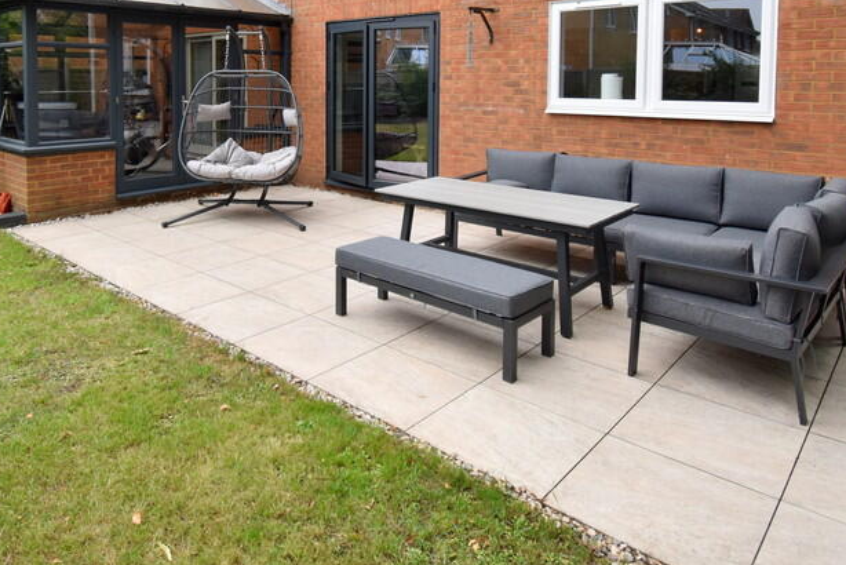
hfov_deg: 70.1
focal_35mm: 25
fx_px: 588
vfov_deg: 48.4
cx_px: 309
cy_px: 112
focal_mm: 10
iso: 250
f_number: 5.6
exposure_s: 1/250
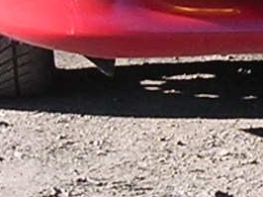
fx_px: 2224
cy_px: 42
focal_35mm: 293
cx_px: 246
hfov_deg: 6.7
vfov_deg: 5.1
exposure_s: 1/364
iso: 100
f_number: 2.8
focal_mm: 5.8
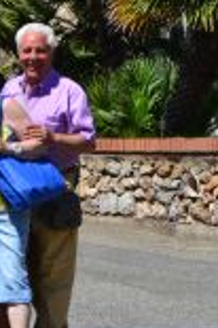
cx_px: -72
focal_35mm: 209
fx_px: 1903
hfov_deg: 6.5
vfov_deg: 9.7
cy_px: -68
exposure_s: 1/500
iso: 360
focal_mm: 48
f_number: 11
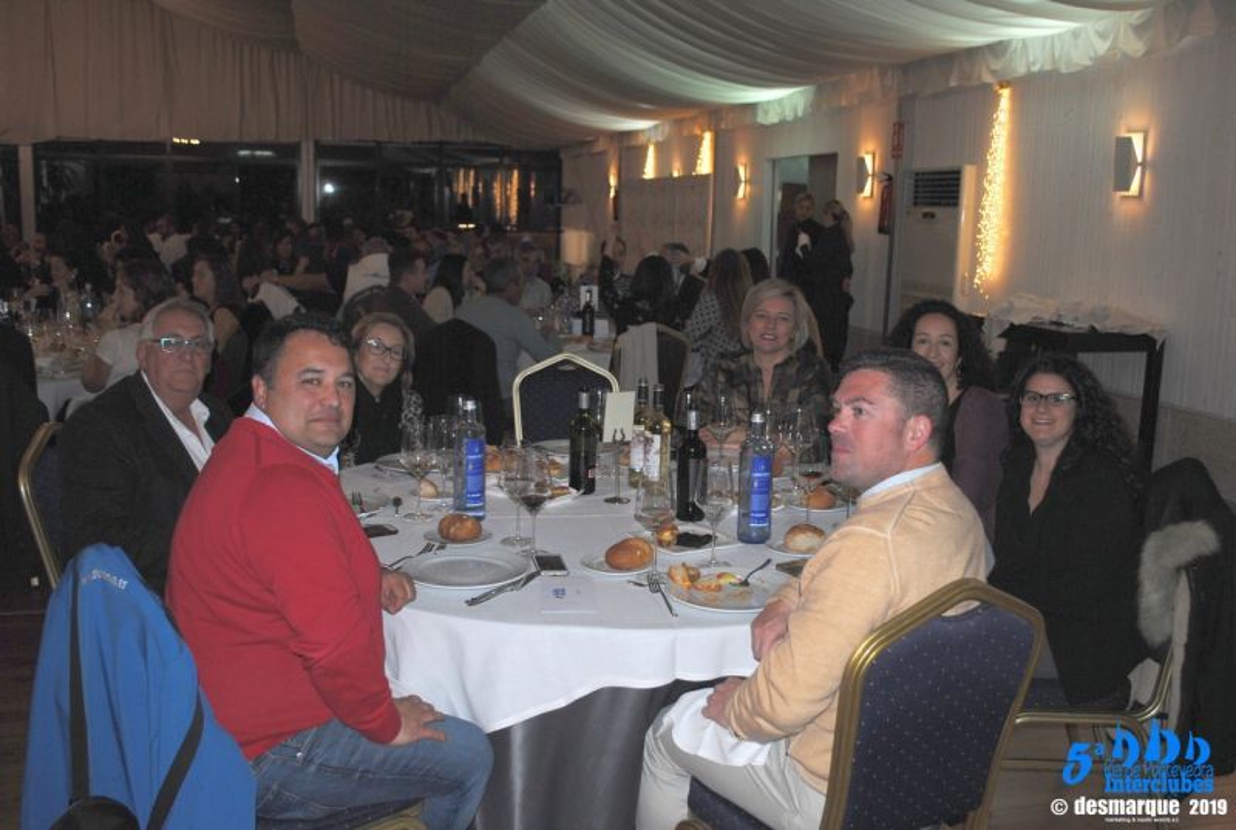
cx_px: 618
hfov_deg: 53.0
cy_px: 415
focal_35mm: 36
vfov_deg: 37.0
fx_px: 1239
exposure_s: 1/60
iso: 200
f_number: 4
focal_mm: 24
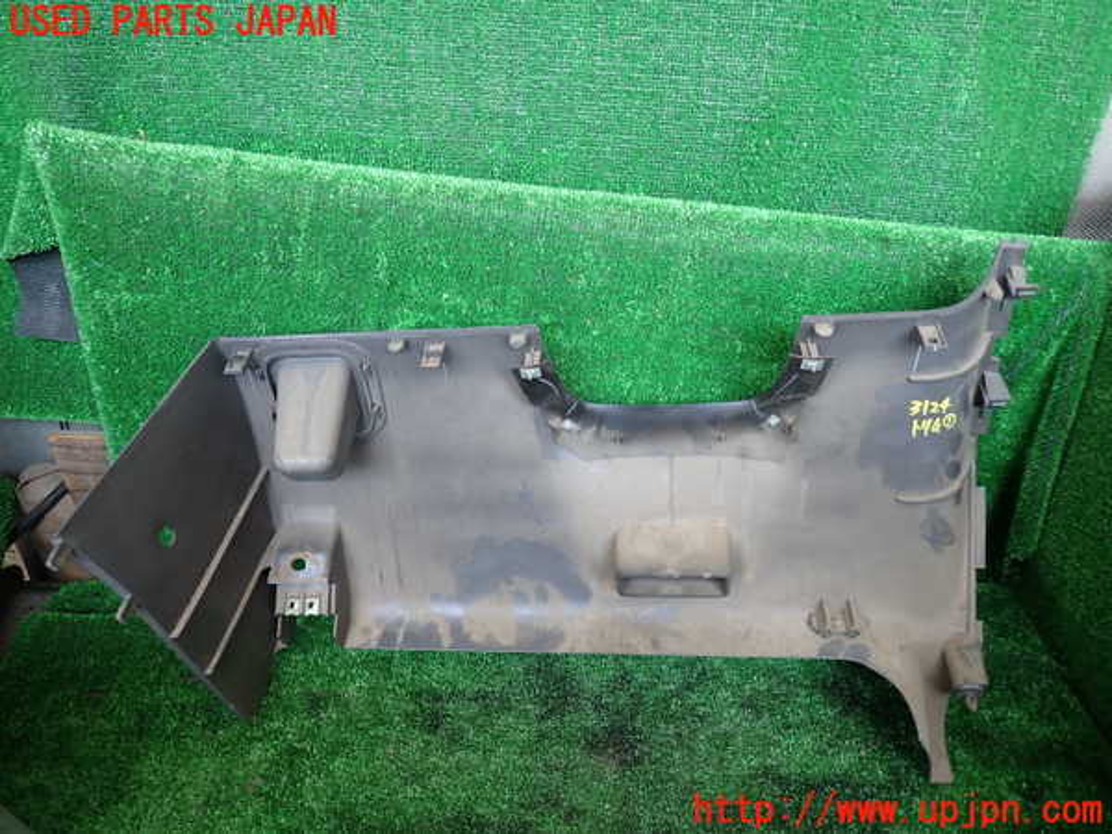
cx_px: 556
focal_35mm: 25
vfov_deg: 54.9
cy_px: 417
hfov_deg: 69.4
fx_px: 803
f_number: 2
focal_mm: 4.5
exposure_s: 1/60
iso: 100
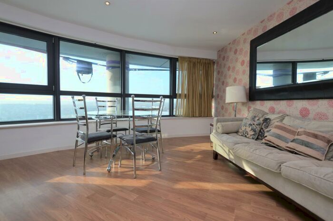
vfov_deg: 72.0
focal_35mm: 16
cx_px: 166
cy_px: 110
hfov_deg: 95.0
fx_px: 153
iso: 140
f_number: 5.6
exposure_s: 1/125
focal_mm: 11
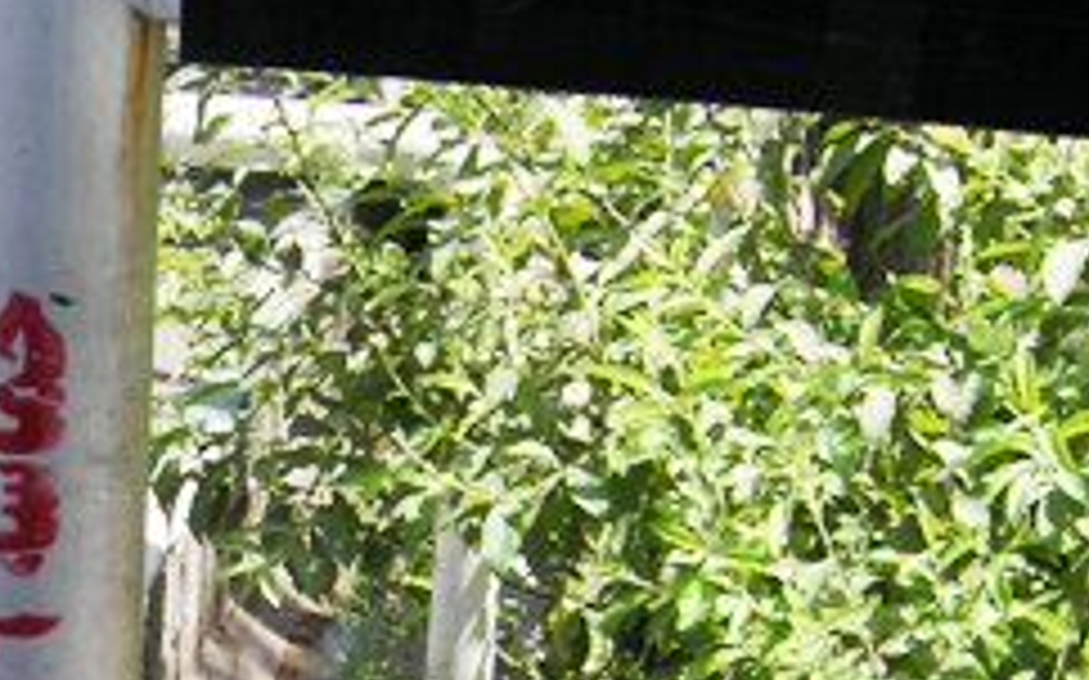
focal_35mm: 84
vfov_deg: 15.0
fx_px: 2492
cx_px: 338
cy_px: 813
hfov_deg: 24.5
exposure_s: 1/500
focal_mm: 60
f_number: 2.8
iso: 64
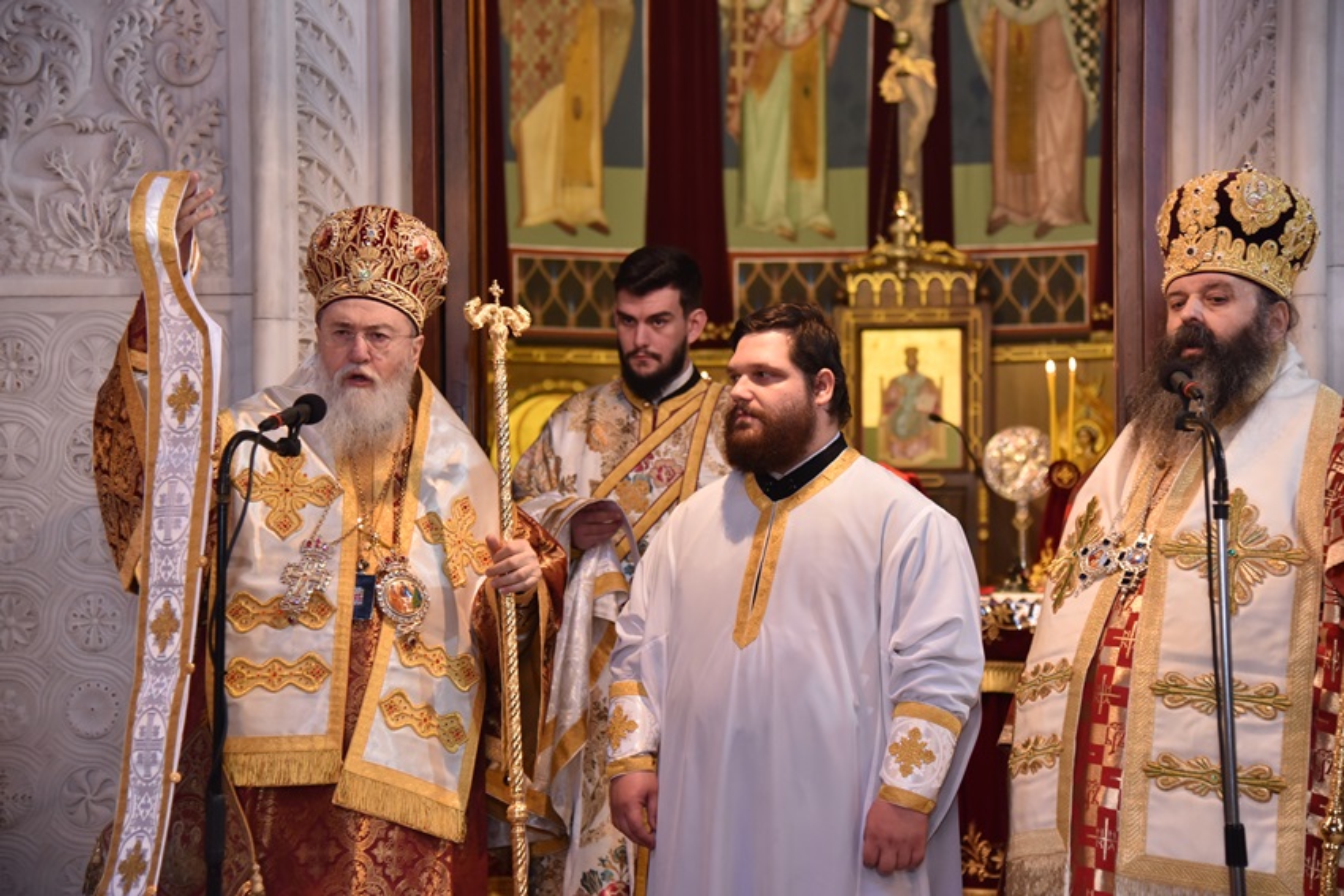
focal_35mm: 62
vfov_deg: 21.9
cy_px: 448
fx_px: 2315
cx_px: 672
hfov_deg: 32.4
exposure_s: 1/160
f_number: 4
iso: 2000
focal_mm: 62
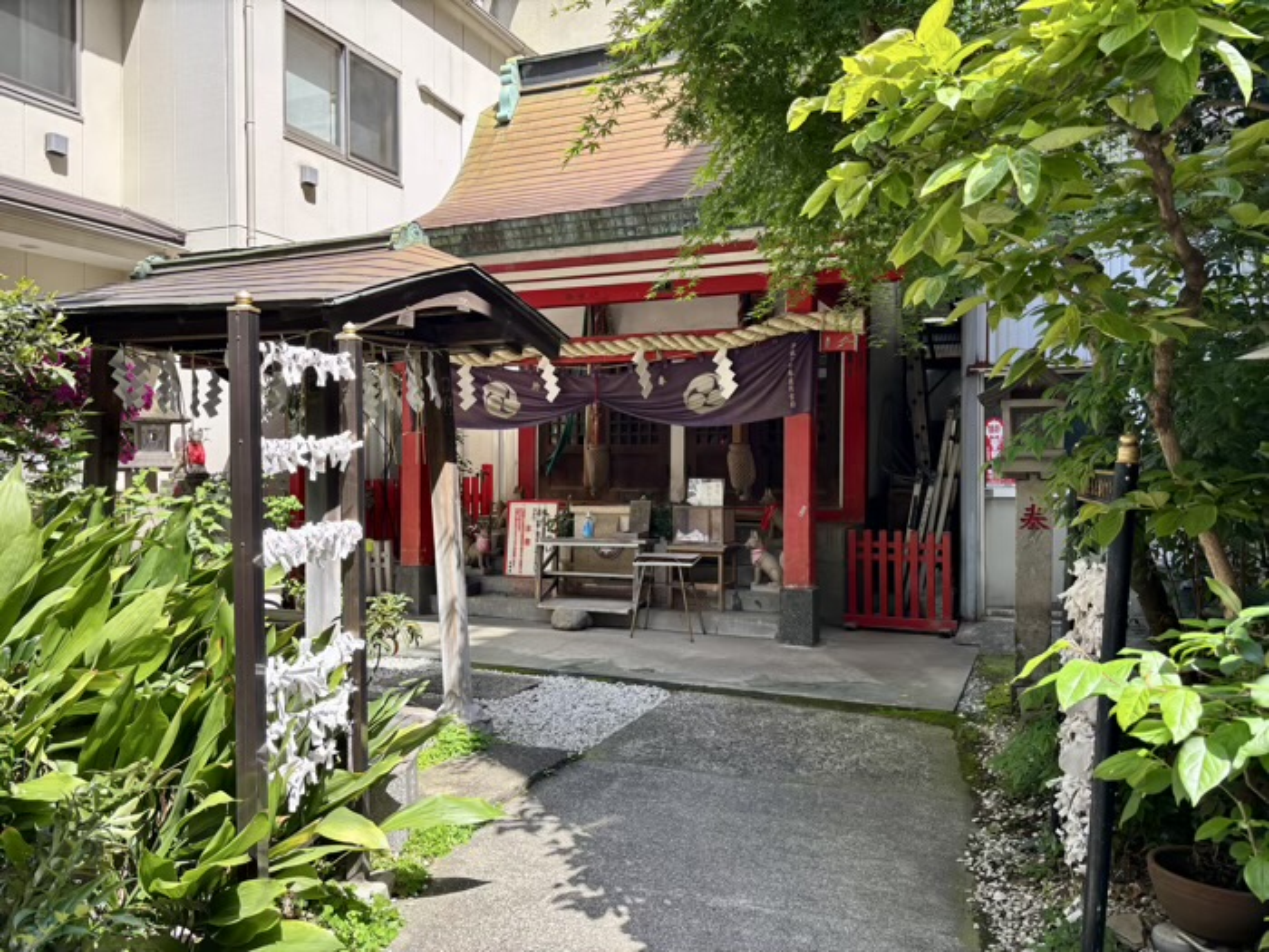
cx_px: 634
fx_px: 953
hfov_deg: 67.3
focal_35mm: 26
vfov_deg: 53.1
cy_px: 476
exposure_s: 1/498
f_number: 1.6
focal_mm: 5.96
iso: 50
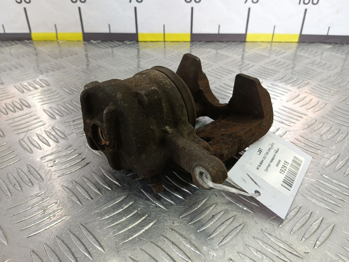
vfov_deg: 58.9
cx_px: 174
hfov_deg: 73.9
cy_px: 131
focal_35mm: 23
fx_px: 232
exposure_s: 1/50
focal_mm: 4.11
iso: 95
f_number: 1.6
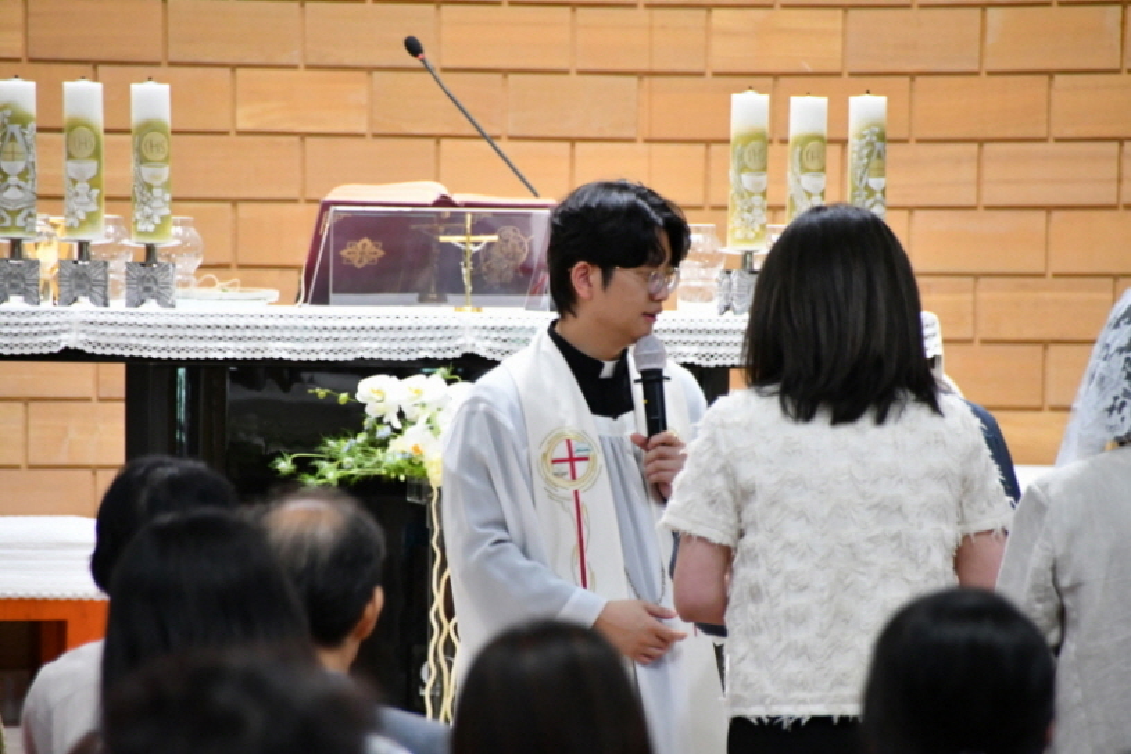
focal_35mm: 375
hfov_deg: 5.5
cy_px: 377
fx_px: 11778
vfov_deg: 3.7
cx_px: 566
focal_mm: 250
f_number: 6.3
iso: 5600
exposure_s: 1/125
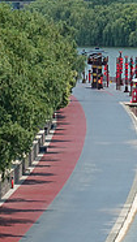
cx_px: 210
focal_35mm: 580
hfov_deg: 2.1
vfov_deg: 3.7
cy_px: 59
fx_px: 3736
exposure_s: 1/800
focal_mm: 46.97
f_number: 5.6
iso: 125
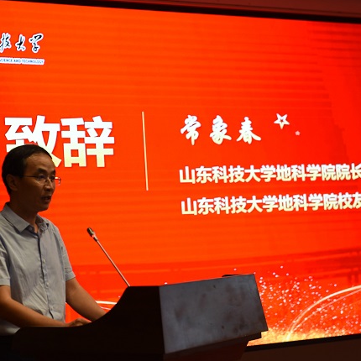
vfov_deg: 19.3
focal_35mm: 90
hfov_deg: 19.3
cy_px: 181
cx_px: 132
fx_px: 1062
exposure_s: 1/125
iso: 640
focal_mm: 70
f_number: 4
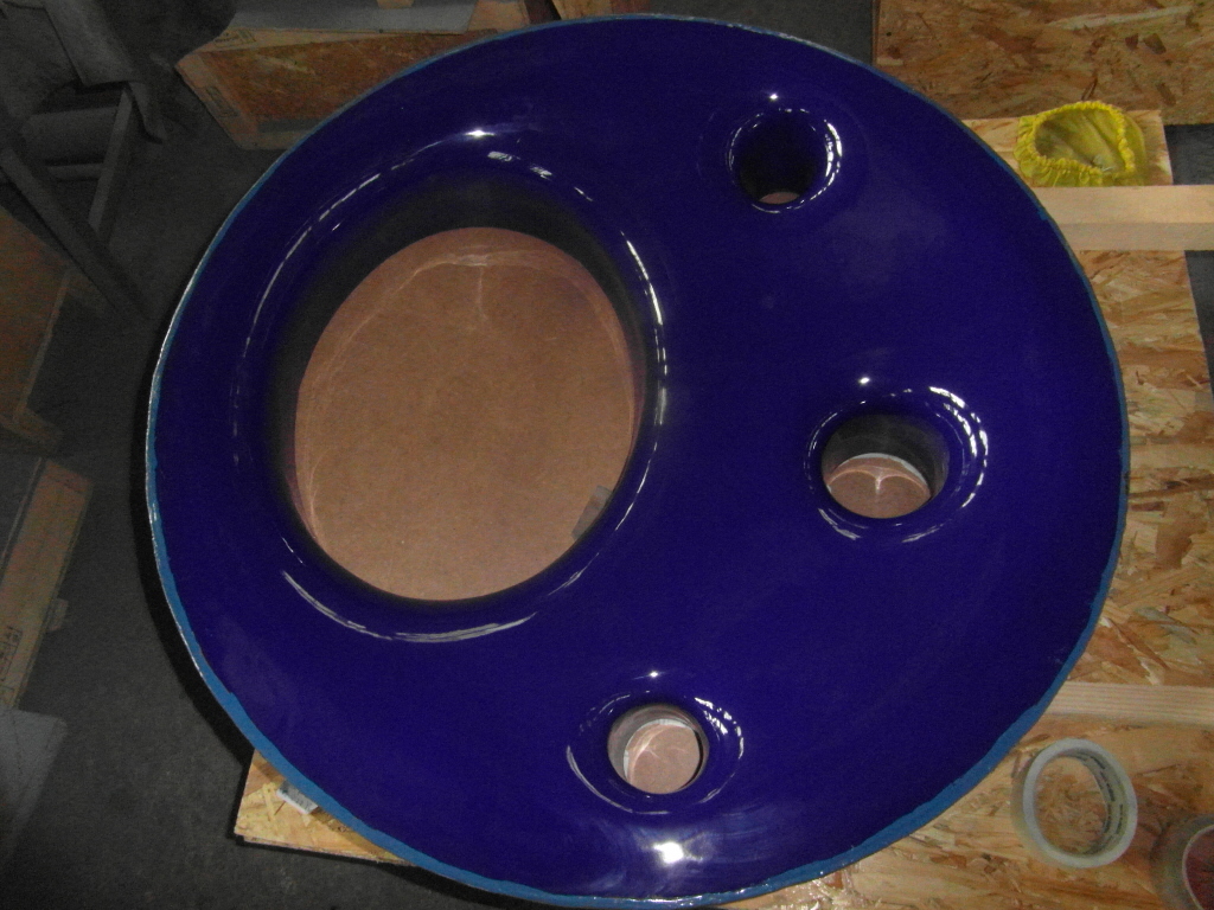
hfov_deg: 71.6
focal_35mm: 24
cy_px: 455
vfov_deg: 56.8
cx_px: 607
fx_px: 842
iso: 640
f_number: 7.3
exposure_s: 1/30
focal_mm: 4
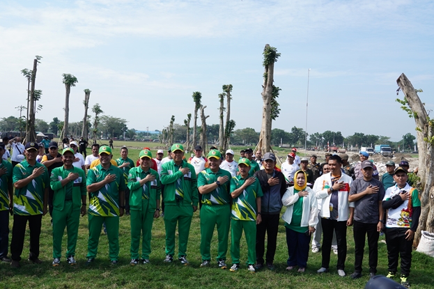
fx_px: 446
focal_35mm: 37
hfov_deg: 51.9
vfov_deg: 35.9
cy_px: 146
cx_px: 212
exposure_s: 1/400
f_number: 6.3
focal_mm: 24
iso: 160
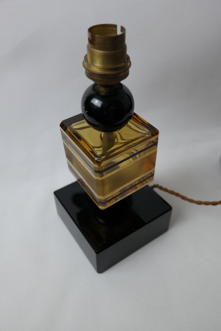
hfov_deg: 43.6
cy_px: 166
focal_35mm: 30
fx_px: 276
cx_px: 110
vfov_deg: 61.9
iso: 200
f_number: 3.5
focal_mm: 20
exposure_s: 1/60
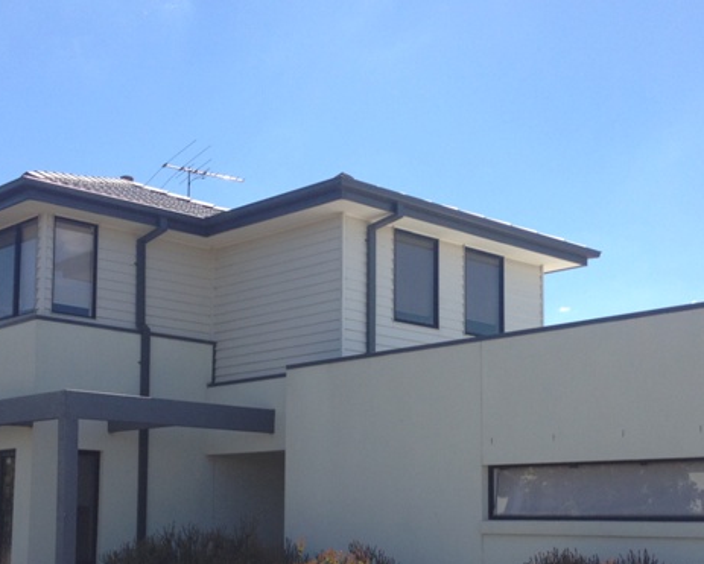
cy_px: 395
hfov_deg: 31.9
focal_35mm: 59
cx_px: 342
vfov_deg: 25.6
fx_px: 1230
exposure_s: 1/1151
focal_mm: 4.28
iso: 50
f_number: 2.4
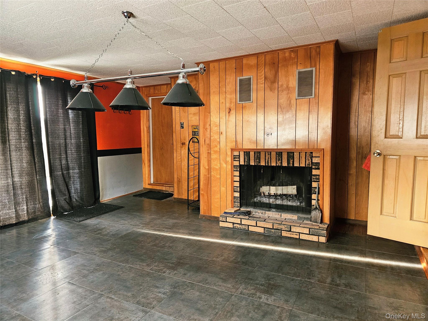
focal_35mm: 23
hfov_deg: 73.9
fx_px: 284
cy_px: 160
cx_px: 214
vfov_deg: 58.9
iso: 640
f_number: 1.8
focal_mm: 5.4
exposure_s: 1/40
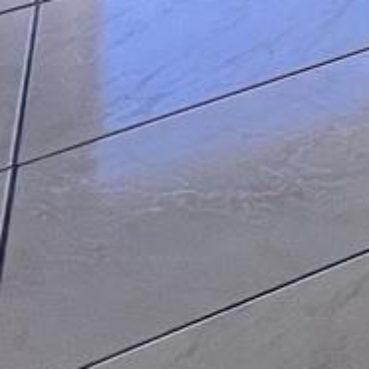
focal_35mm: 99
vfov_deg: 10.9
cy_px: -760
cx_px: 1109
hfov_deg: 11.1
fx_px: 1194
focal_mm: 1.57
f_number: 1.8
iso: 80
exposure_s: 1/120
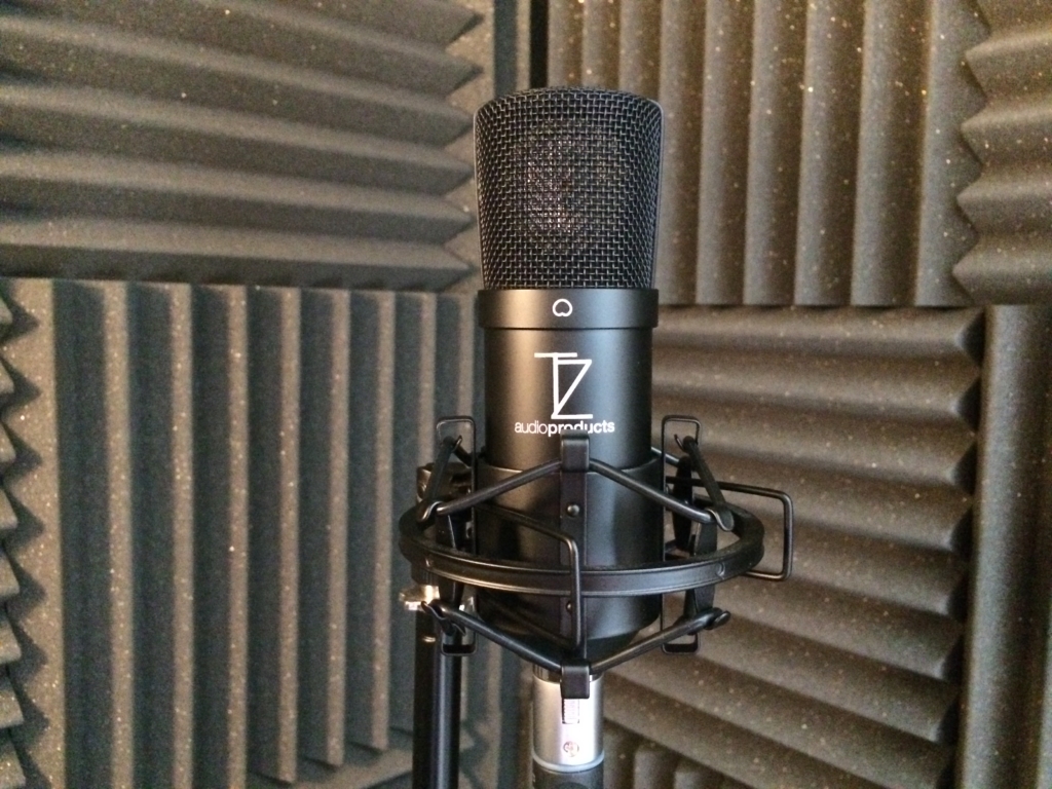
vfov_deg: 48.2
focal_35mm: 29
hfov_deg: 61.7
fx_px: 881
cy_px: 394
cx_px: 526
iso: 1250
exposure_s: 1/17
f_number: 2.2
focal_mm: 4.15
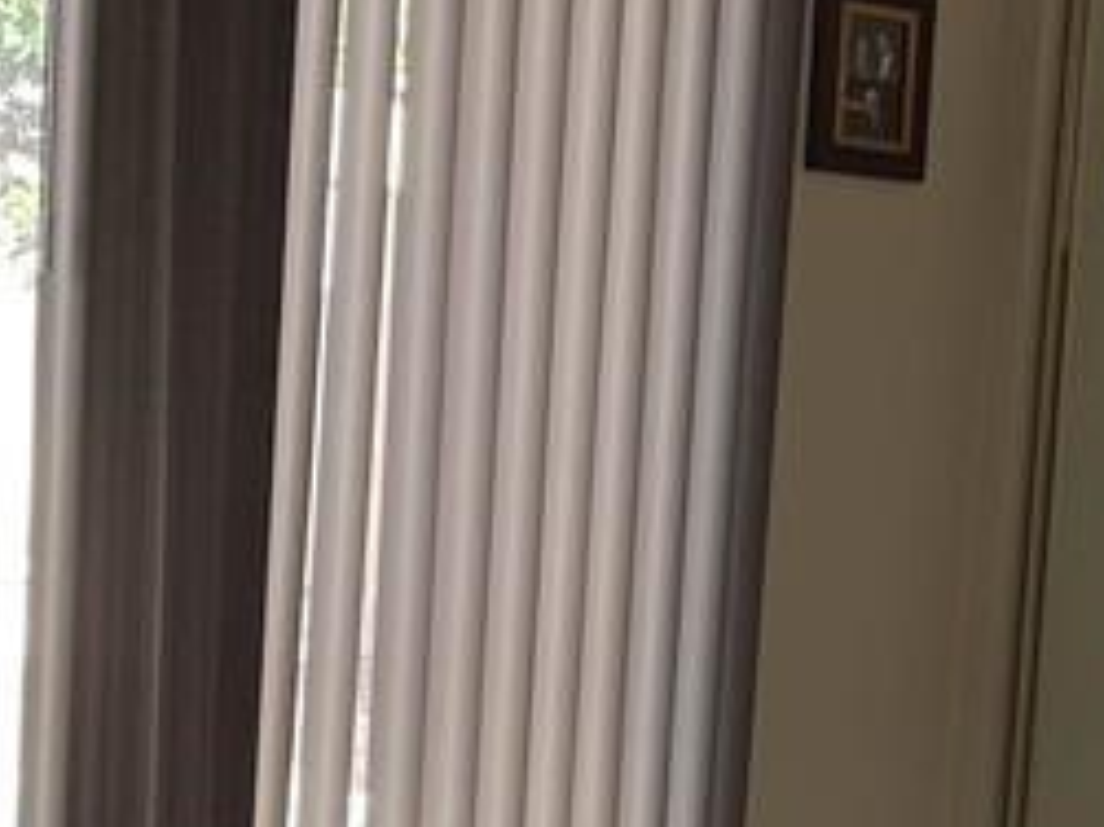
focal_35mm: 106
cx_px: 946
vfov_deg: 13.6
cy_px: 937
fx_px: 3379
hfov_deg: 18.3
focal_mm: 4.2
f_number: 1.6
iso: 125
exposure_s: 1/120
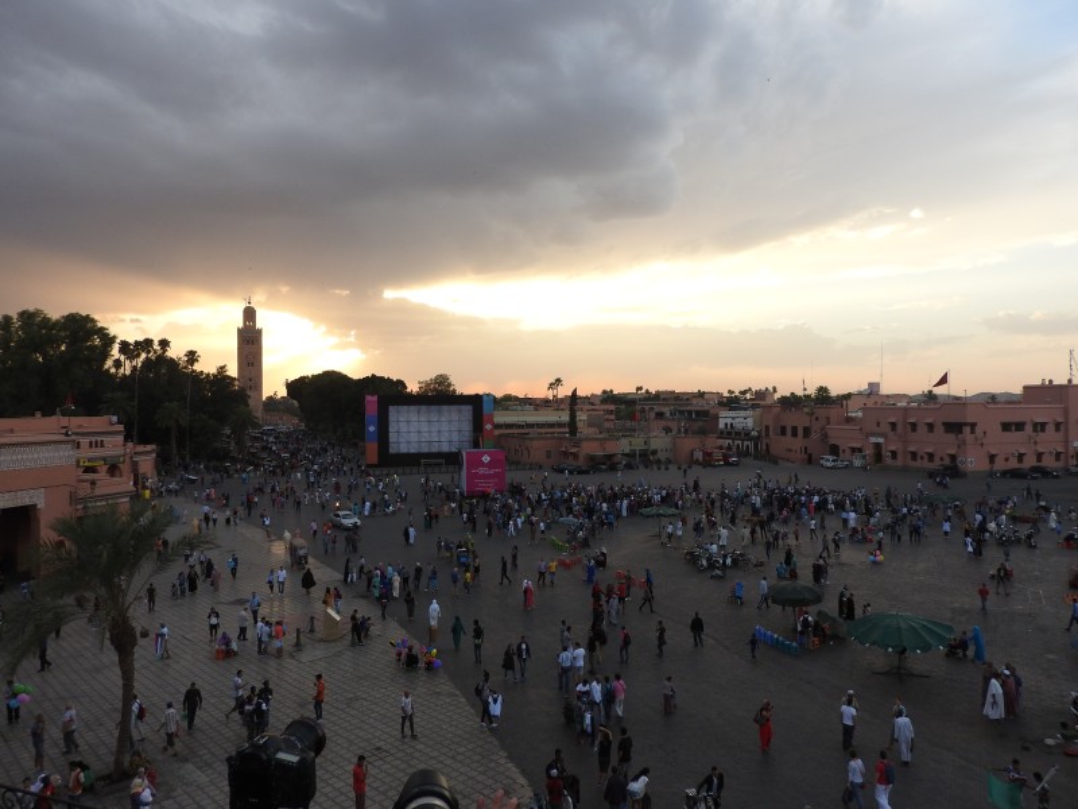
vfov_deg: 56.8
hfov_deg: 71.6
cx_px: 539
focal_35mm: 24
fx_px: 747
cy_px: 404
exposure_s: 1/200
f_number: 3.3
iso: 100
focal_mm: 4.3
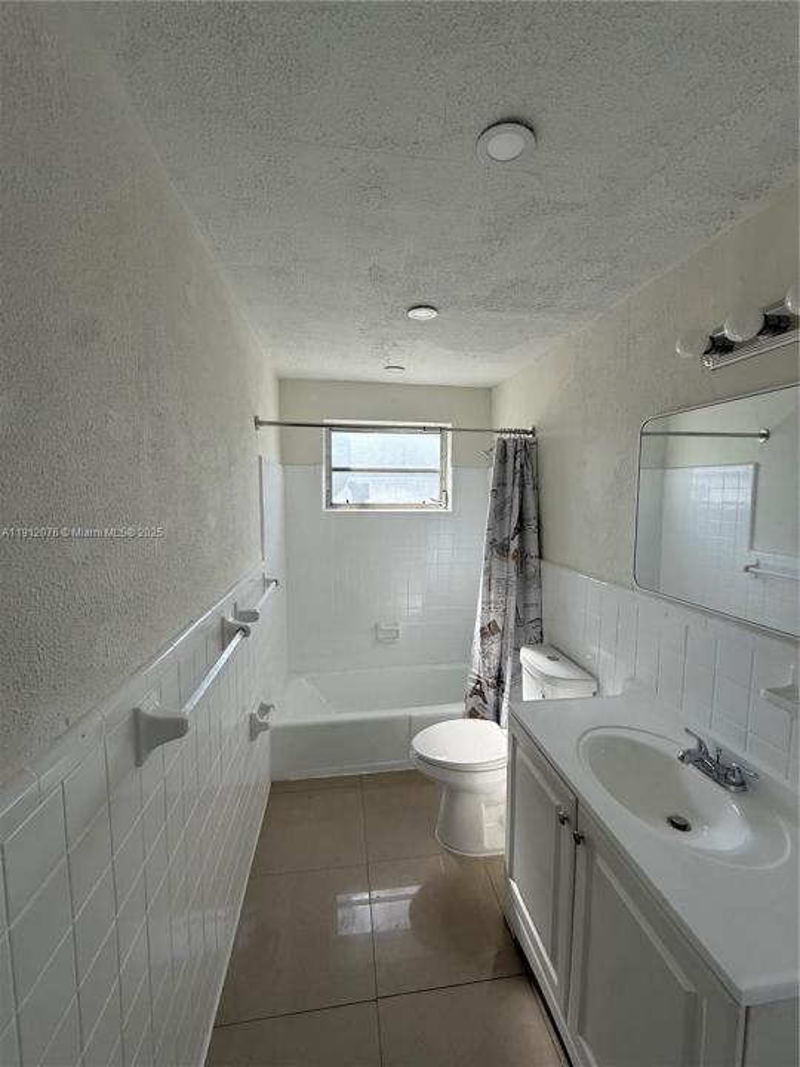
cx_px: 400
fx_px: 431
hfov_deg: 85.7
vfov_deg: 102.1
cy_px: 534
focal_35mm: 14
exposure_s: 1/331
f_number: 2.2
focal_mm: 2.22
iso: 64
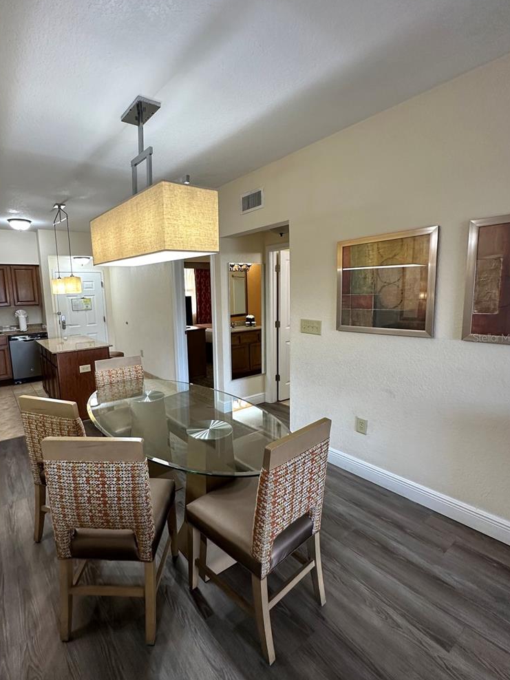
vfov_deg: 91.0
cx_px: 212
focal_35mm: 17
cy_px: 337
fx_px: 334
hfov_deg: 74.2
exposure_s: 1/60
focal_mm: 2.22
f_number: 2.2
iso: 200
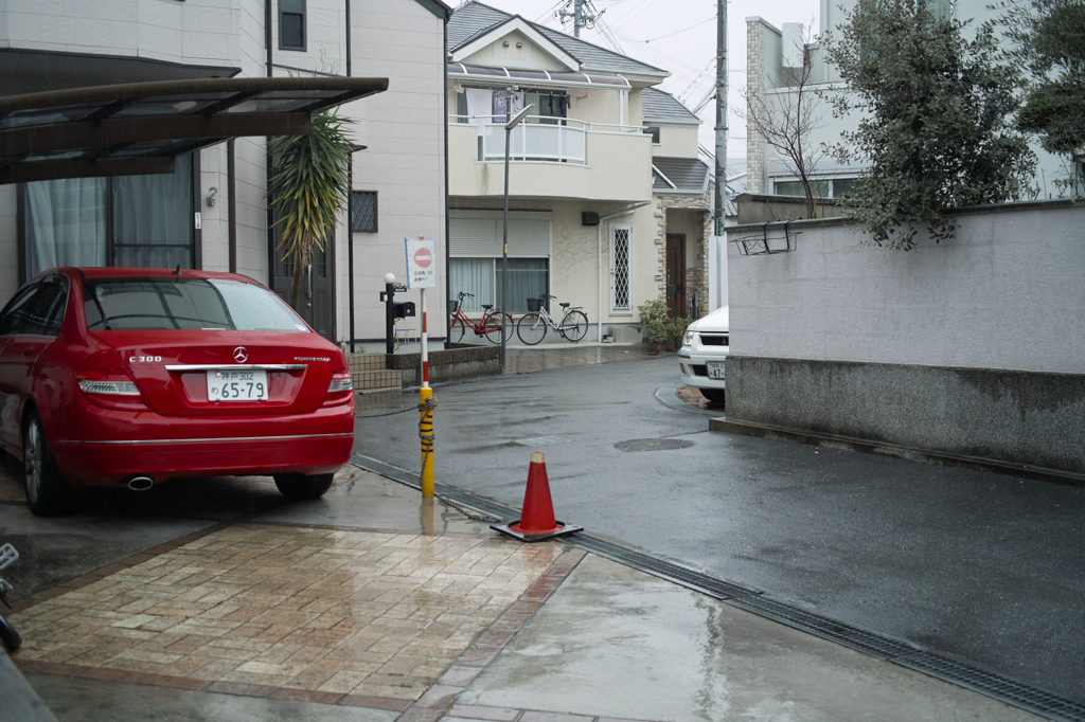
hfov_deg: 47.4
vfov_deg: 32.6
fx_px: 1235
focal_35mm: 41
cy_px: 361
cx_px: 542
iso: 100
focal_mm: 24.2
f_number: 2.8
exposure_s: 1/125
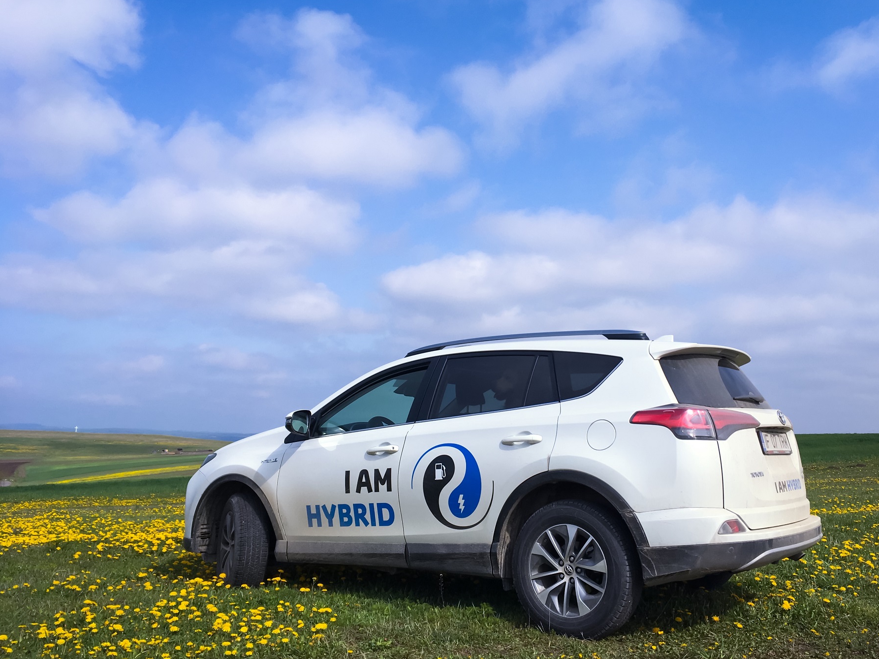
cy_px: 323
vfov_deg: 42.9
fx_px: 838
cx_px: 499
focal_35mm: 33
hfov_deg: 55.2
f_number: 2.2
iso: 25
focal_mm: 4.15
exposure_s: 1/1923
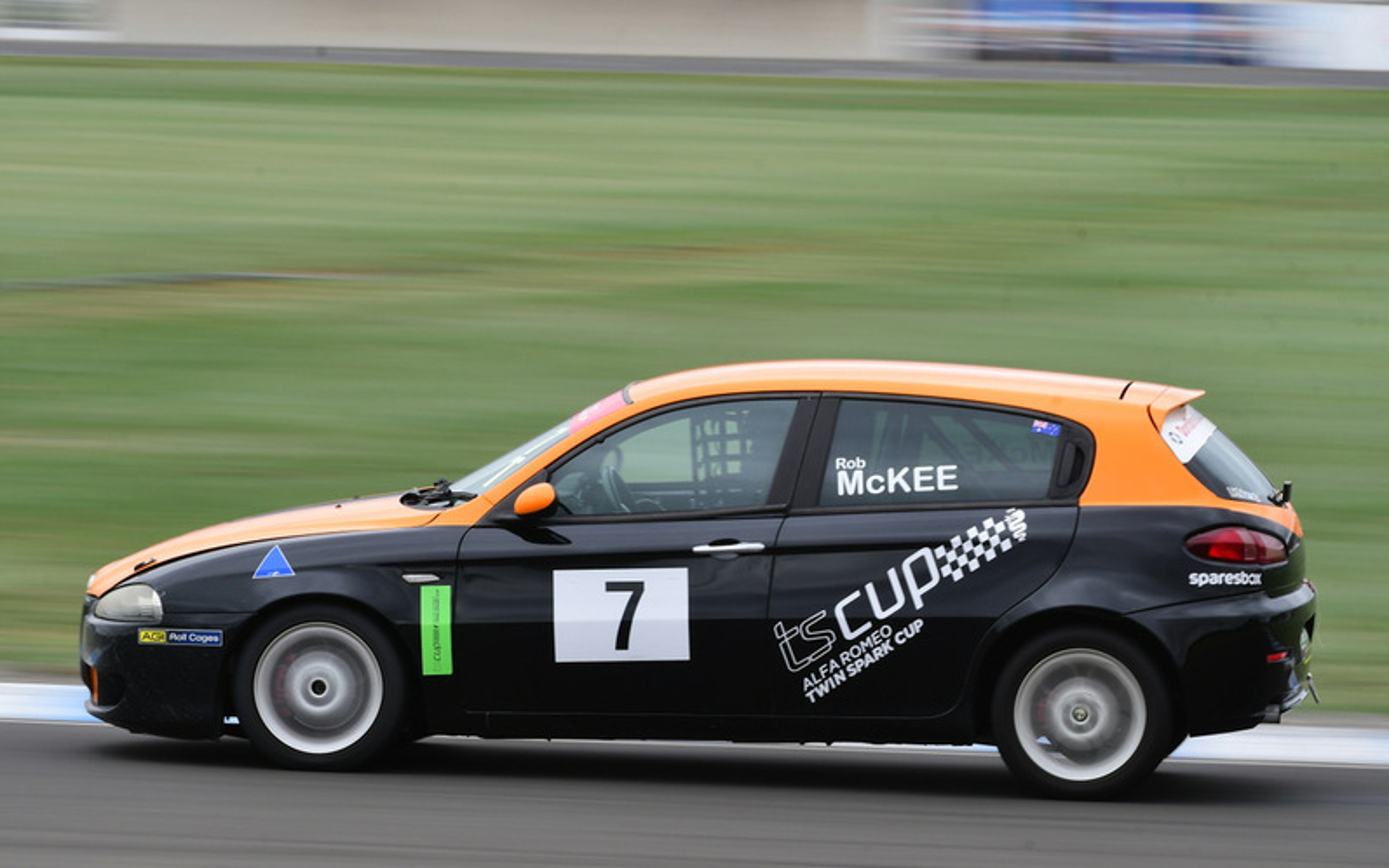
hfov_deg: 6.8
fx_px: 11621
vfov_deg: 4.3
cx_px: 694
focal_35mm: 307
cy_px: 427
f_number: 14
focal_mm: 200
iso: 160
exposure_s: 1/60
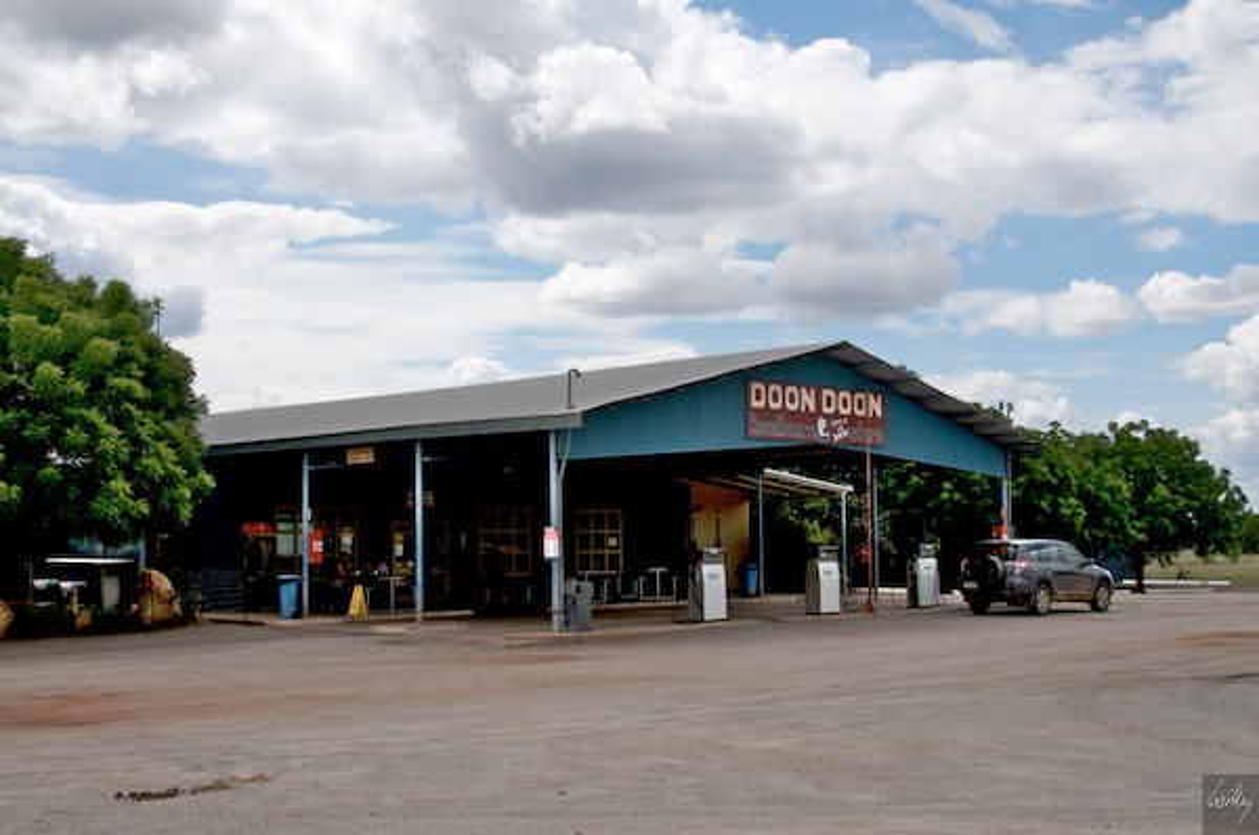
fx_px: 1571
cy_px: 418
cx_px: 630
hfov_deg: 43.7
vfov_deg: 29.8
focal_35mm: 45
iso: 320
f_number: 11
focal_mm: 30
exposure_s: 1/500
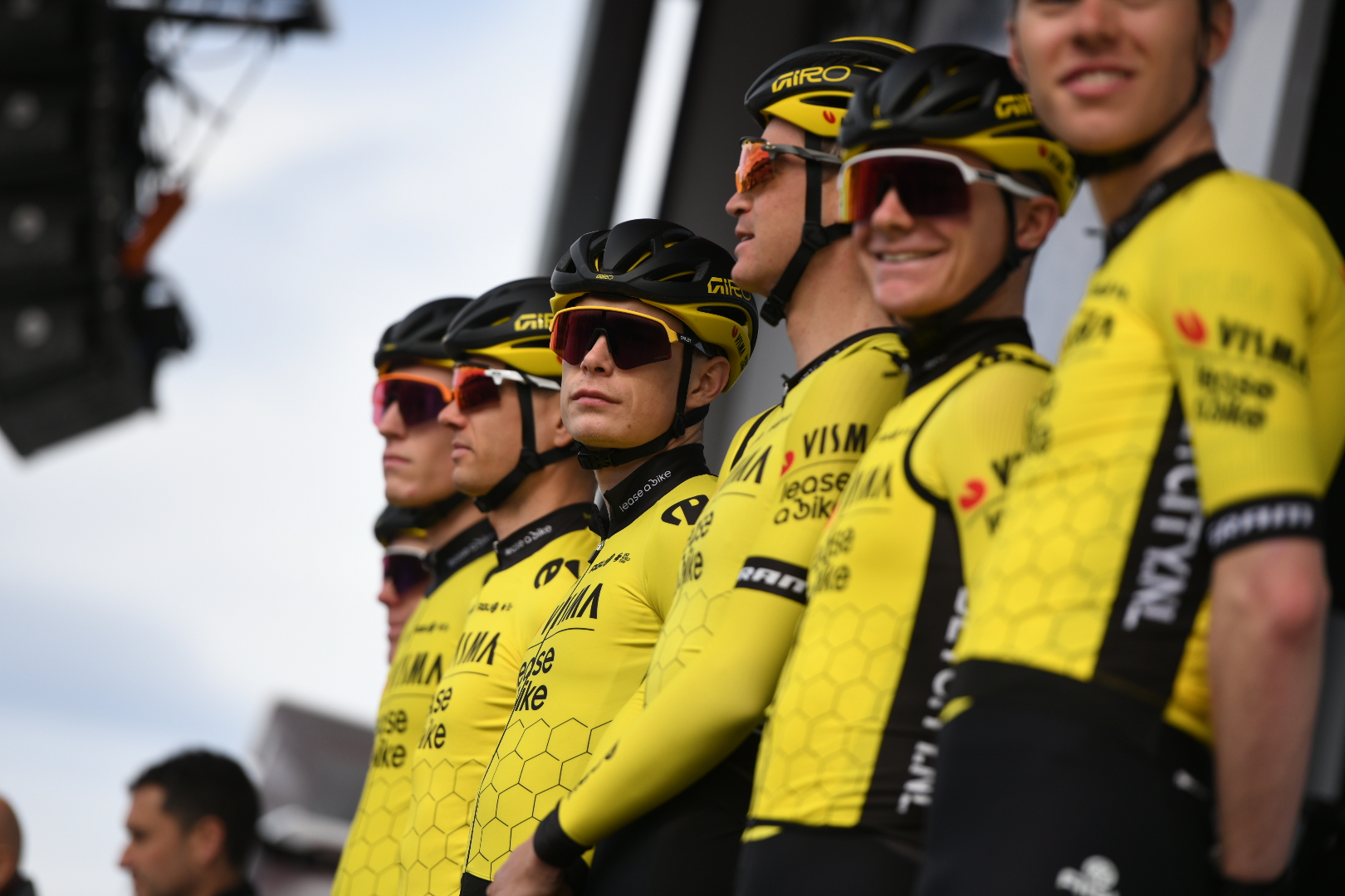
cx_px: 672
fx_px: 7098
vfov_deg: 7.2
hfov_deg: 10.8
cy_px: 448
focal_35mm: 190
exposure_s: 1/3200
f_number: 3.5
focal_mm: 190
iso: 320
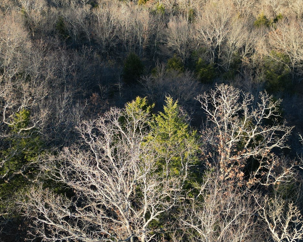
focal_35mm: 46
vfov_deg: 32.7
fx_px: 412
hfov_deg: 40.3
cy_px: 114
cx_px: 144
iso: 100
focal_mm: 6.72
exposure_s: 1/640
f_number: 1.7
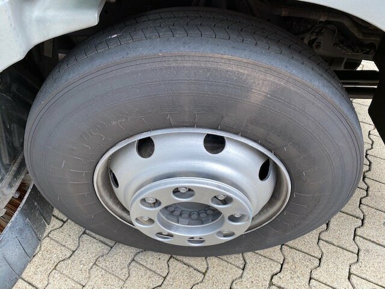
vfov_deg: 53.1
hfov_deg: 67.3
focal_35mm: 26
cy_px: 144
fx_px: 289
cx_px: 192
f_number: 1.8
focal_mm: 4.25
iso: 32
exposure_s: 1/222
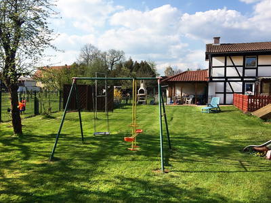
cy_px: 102
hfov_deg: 61.7
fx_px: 227
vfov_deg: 48.2
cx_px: 136
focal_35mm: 29
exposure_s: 1/2283
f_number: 2.2
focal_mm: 4.15
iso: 32
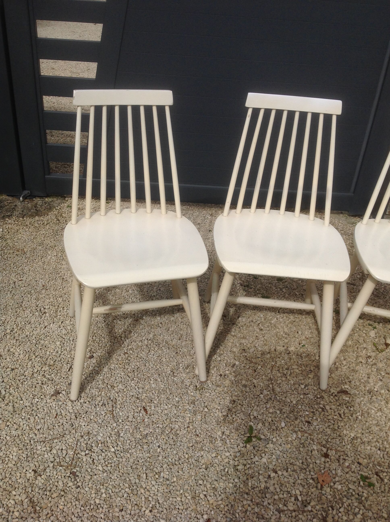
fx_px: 527
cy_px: 261
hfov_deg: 40.6
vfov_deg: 52.7
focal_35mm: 35
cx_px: 195
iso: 50
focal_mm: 4.28
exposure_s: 1/3030
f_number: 2.4
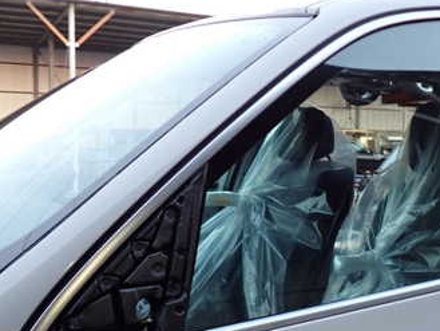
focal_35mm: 51
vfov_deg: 28.5
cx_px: 314
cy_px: 197
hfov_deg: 36.8
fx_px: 648
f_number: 2.2
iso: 250
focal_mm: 5.05
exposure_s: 1/30
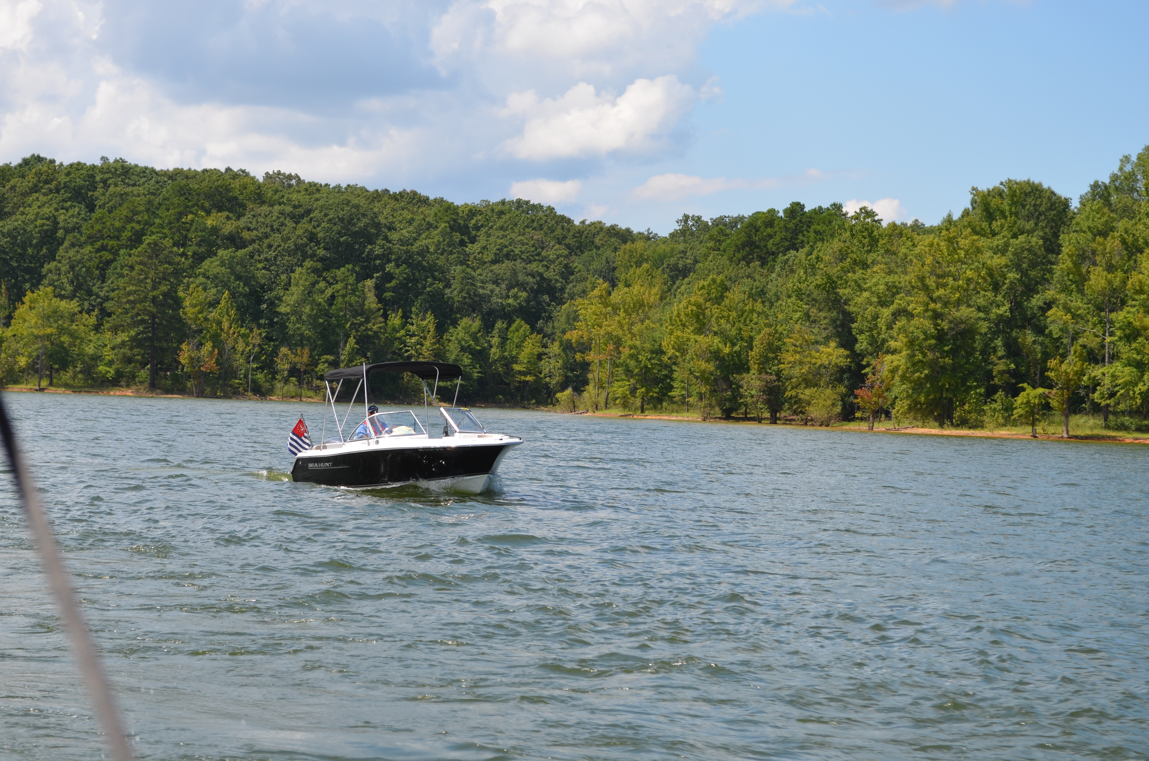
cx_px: 574
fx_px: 2484
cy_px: 380
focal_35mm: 78
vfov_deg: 17.4
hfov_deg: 26.0
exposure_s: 1/250
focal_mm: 52
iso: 100
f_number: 8
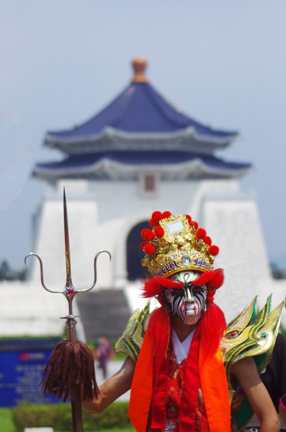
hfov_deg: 13.0
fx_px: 1257
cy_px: 216
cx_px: 143
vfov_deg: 19.5
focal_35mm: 105
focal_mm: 70
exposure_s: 1/4000
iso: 400
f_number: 4.5
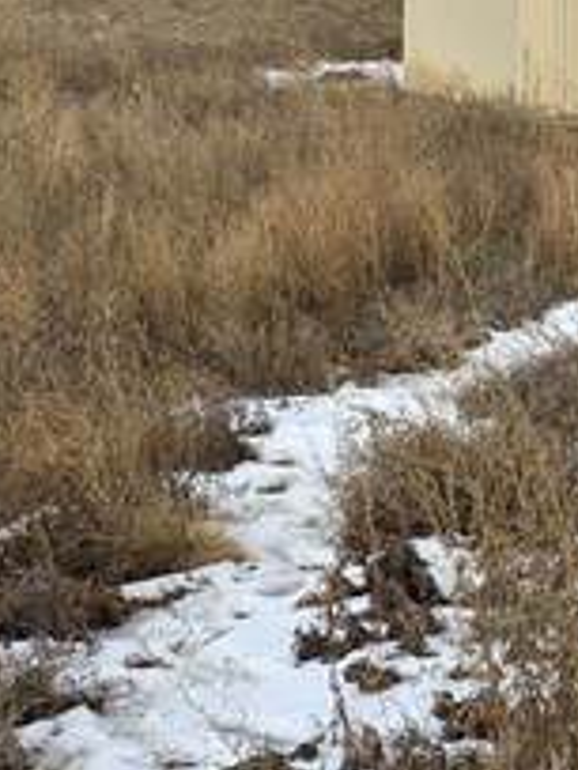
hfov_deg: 13.4
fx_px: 2404
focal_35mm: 108
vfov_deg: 17.6
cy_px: -72
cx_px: 657
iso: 25
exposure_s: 1/359
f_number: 1.7
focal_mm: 6.3
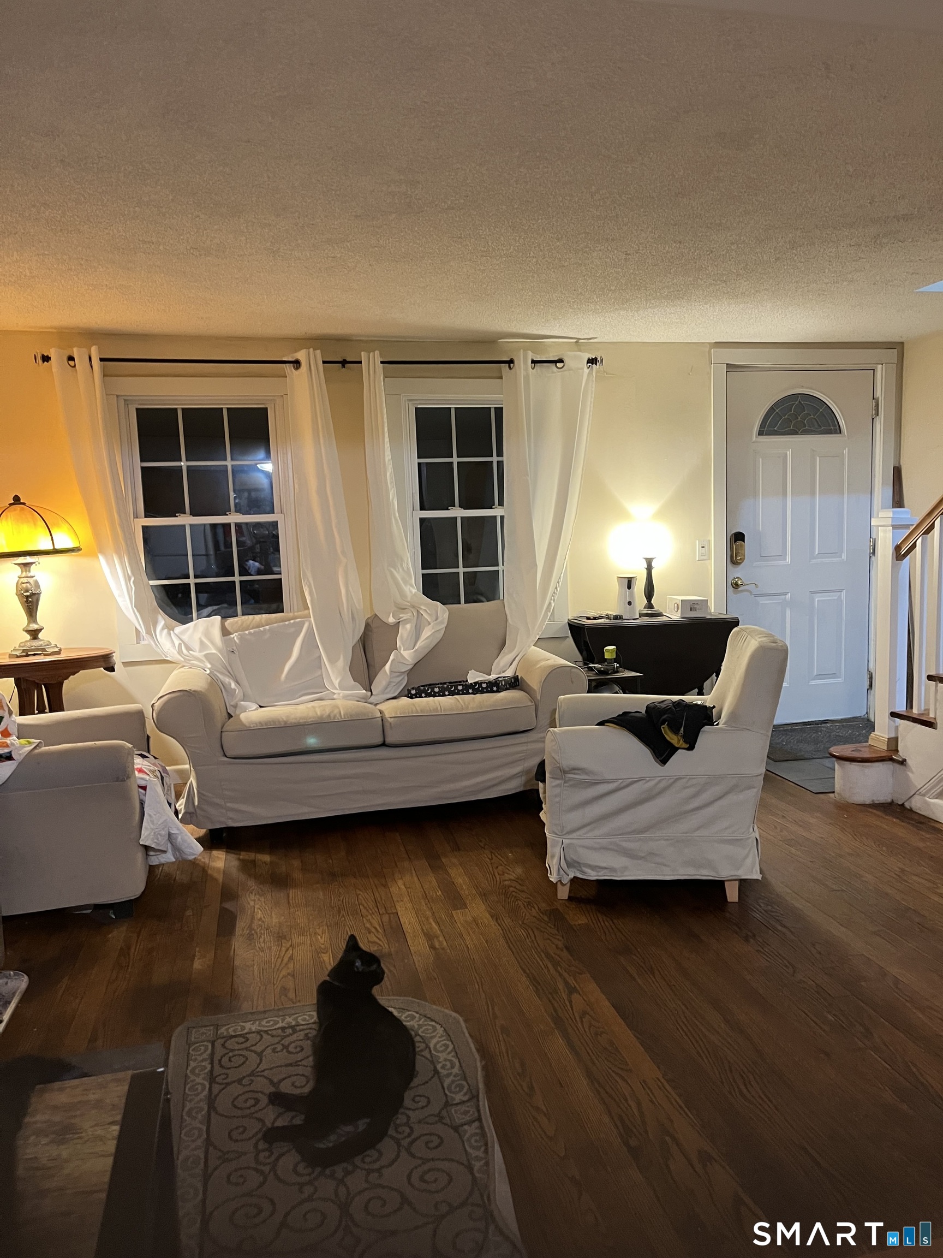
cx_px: 472
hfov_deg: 53.1
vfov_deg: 67.3
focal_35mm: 26
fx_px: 944
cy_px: 629
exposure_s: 1/40
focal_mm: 5.1
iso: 400
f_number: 1.6
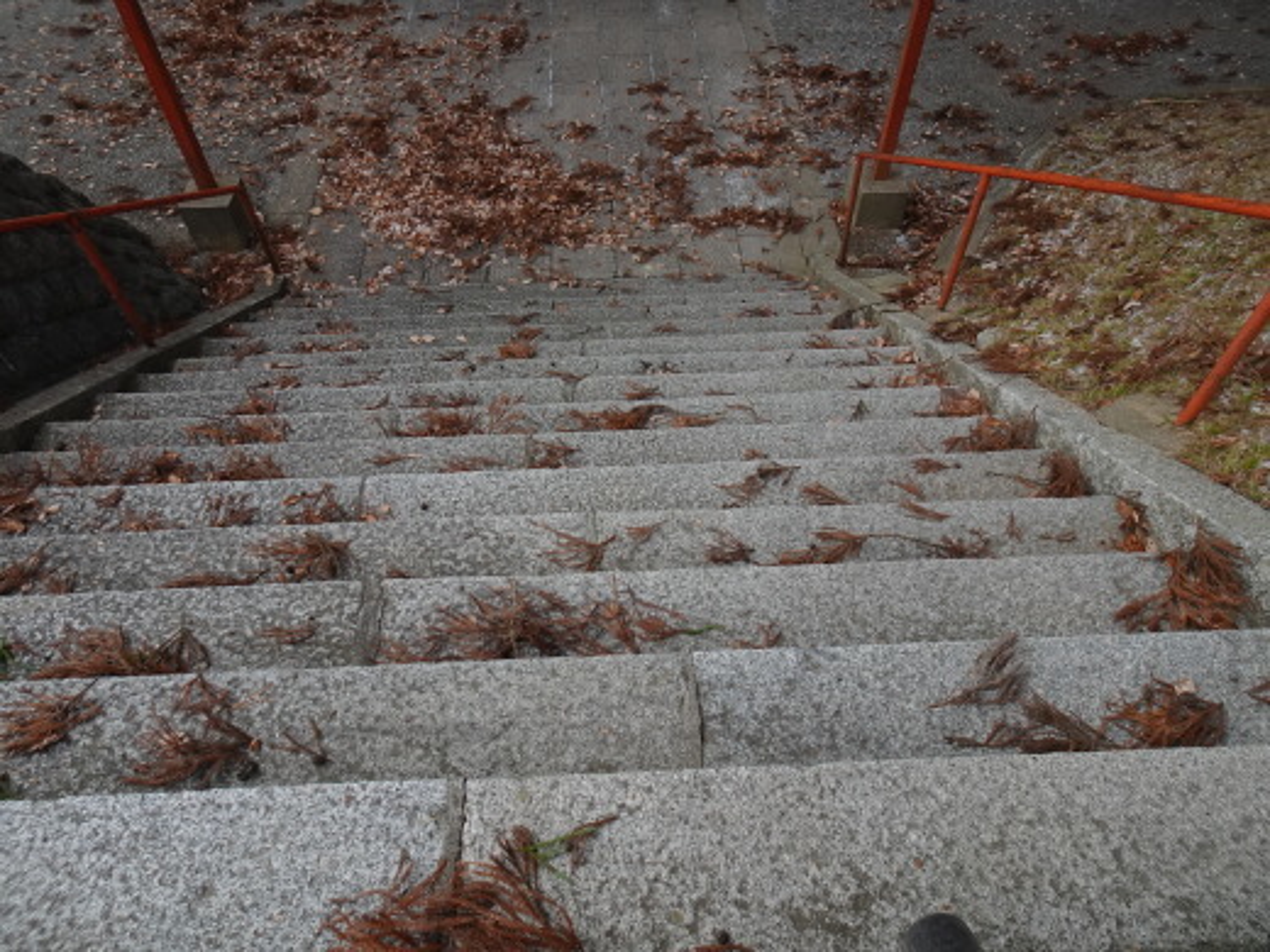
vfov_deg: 56.8
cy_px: 476
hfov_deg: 71.6
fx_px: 881
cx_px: 635
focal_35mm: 24
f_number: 3.5
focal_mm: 4.25
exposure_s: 1/80
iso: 80
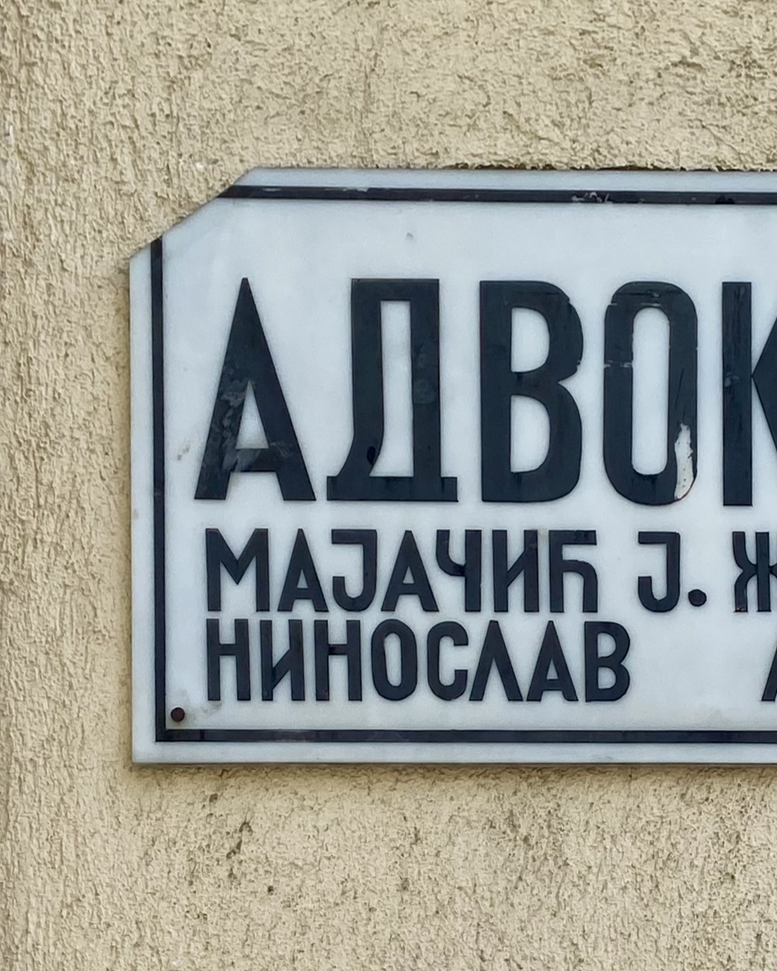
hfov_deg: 37.6
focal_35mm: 37
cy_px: 481
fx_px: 1063
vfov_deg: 49.1
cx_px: 694
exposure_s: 1/690
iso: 32
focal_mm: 4.25
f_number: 1.8
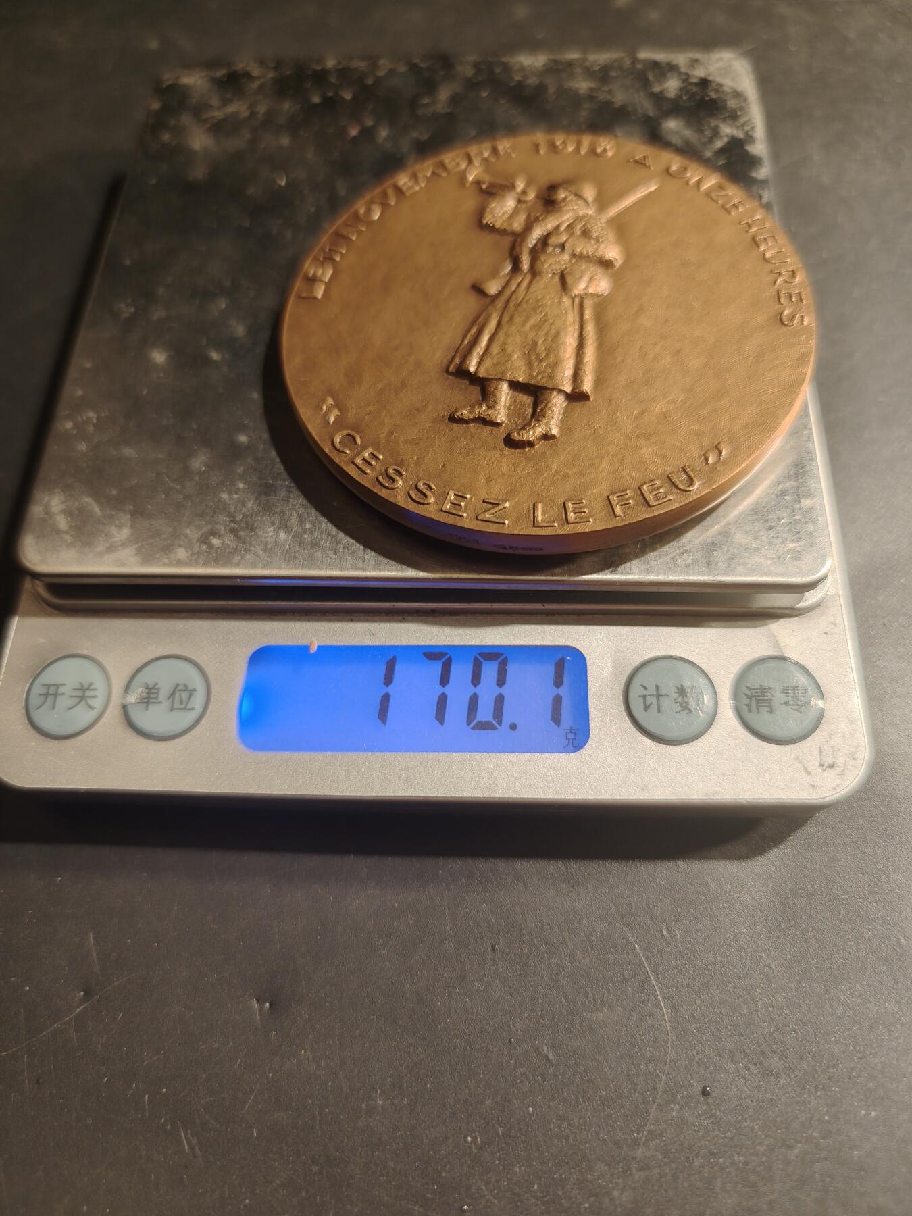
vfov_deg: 73.9
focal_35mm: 23
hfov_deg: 58.9
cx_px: 456
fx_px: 808
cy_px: 608
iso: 250
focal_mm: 6.06
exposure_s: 1/184
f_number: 1.6
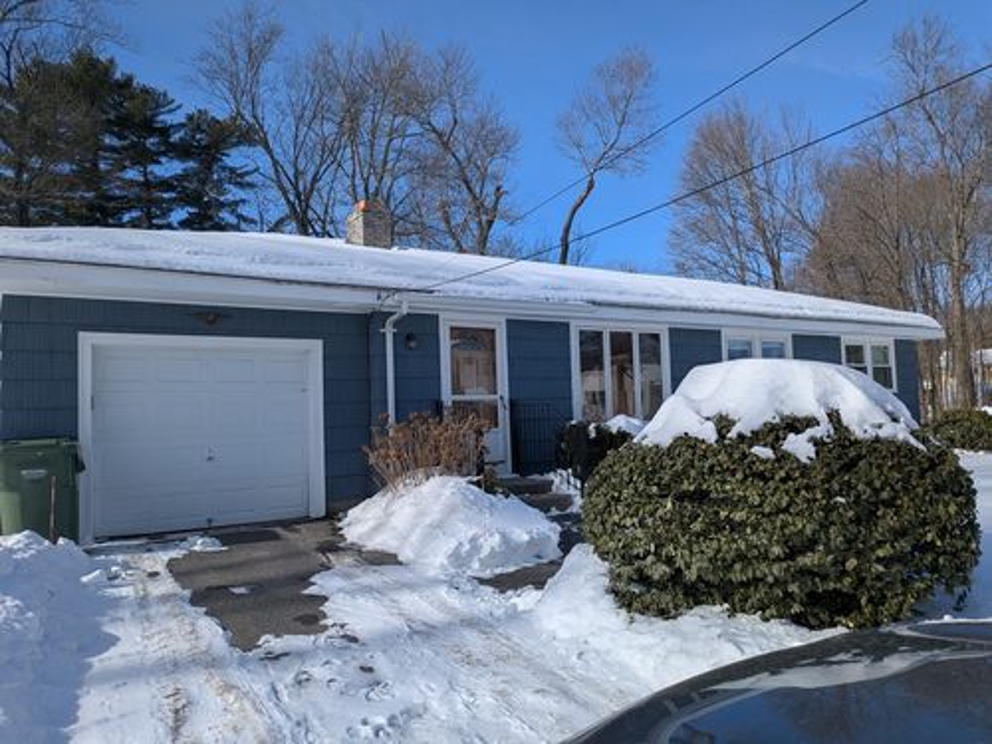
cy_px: 372
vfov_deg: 56.8
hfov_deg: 71.6
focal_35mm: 24
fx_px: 688
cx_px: 496
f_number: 1.7
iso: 31
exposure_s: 1/2597
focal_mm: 4.53
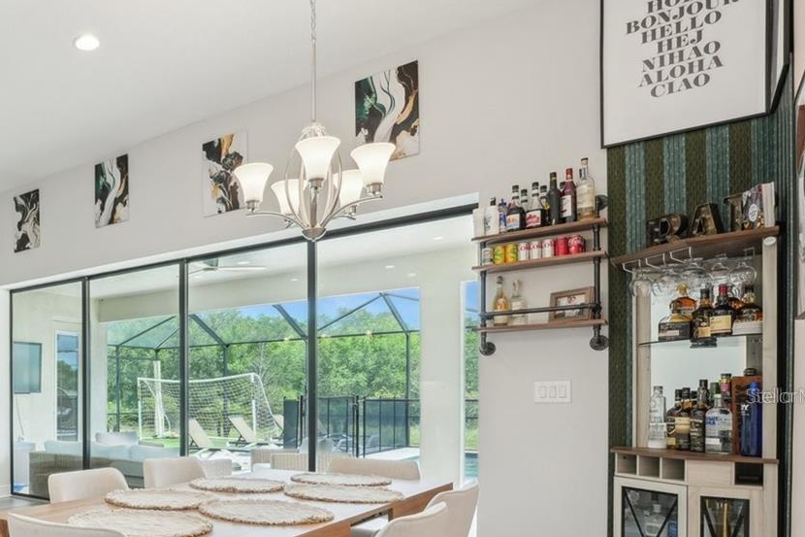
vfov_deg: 46.4
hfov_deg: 56.7
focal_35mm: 27
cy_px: 395
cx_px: 61
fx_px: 604
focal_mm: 14
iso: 200
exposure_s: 1/13
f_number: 8
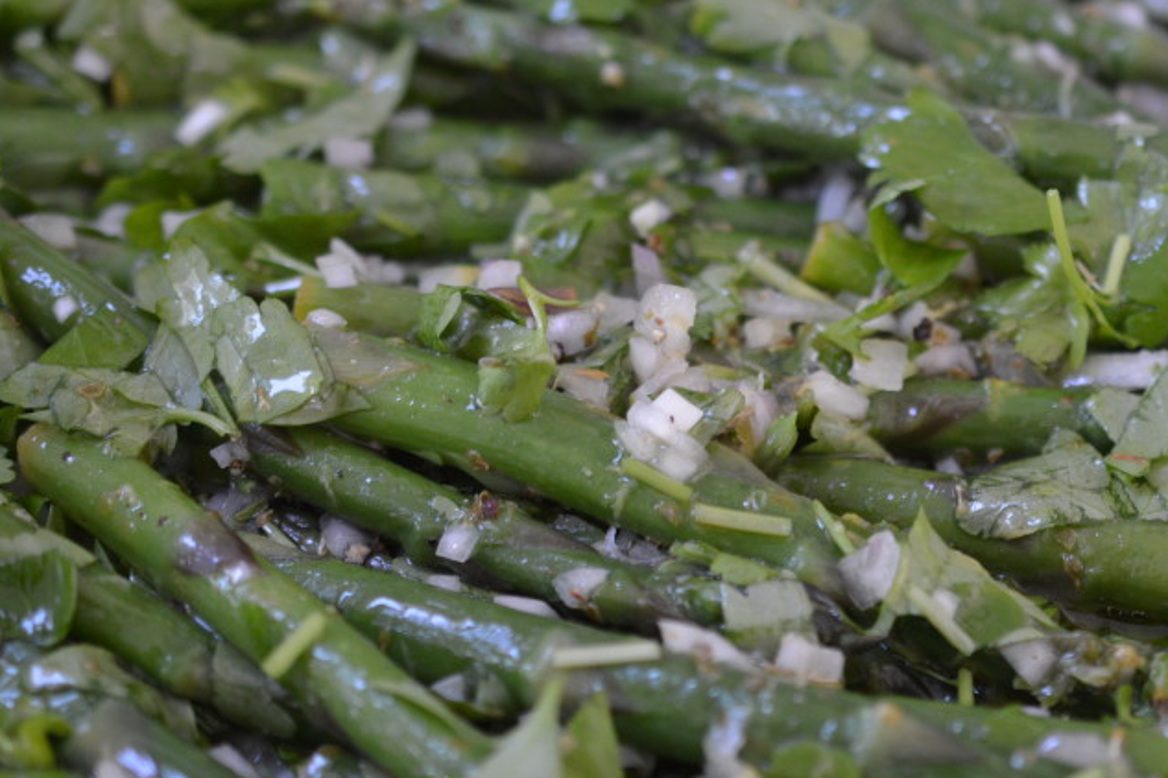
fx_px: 3147
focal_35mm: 97
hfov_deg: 21.0
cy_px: 411
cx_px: 734
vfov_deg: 14.1
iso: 640
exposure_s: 1/60
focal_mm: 40
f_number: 3
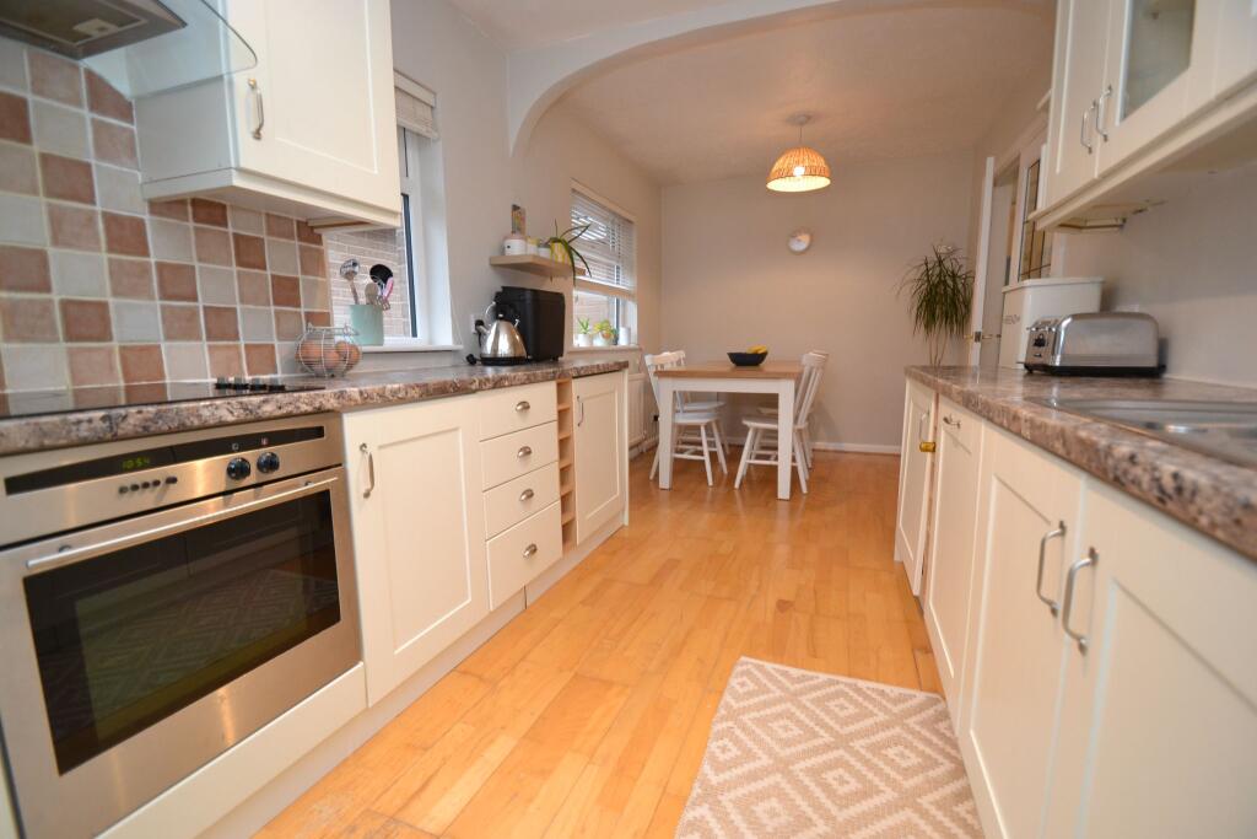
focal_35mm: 15
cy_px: 420
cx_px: 628
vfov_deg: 77.3
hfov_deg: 100.4
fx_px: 524
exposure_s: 1/60
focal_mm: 10
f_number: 3.5
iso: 1000
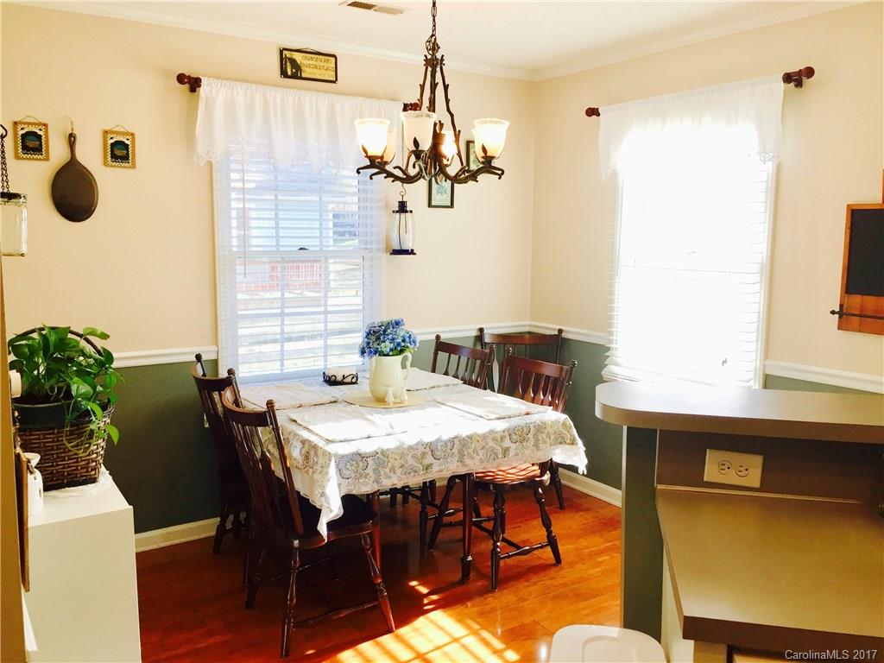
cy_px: 332
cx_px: 442
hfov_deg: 61.7
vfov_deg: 48.2
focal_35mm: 29
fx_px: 741
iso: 32
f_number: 2.2
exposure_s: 1/40
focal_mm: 4.15
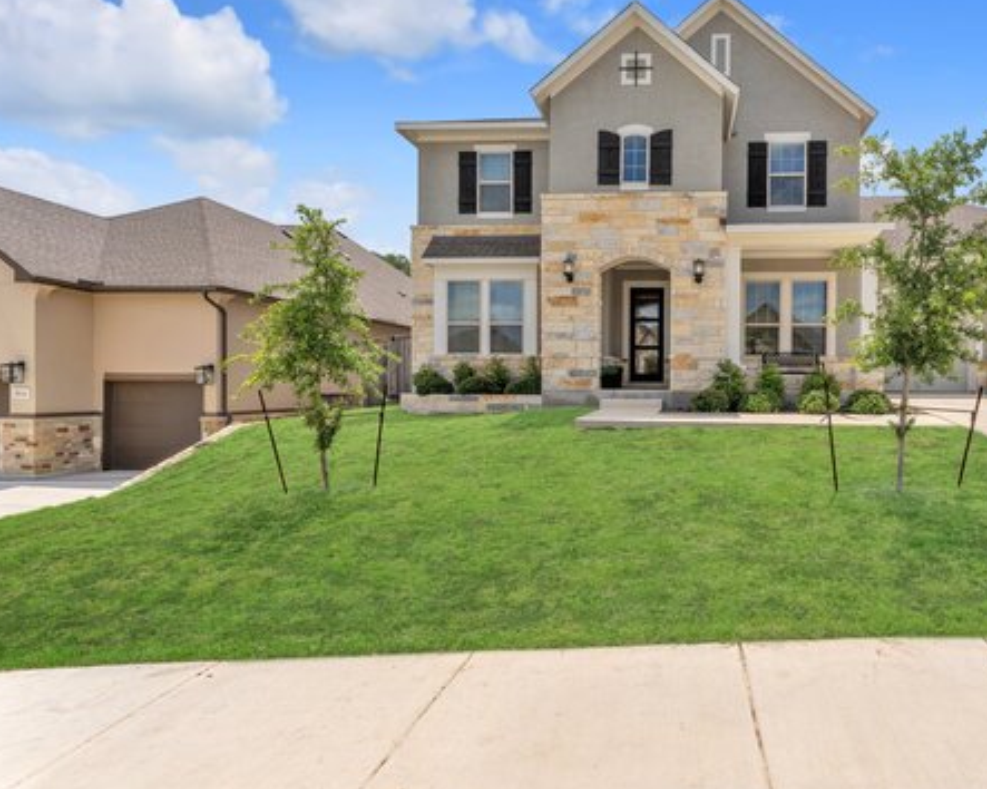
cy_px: 396
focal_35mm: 19
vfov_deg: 70.8
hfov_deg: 80.4
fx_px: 555
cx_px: 662
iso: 100
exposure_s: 1/400
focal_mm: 14
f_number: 10
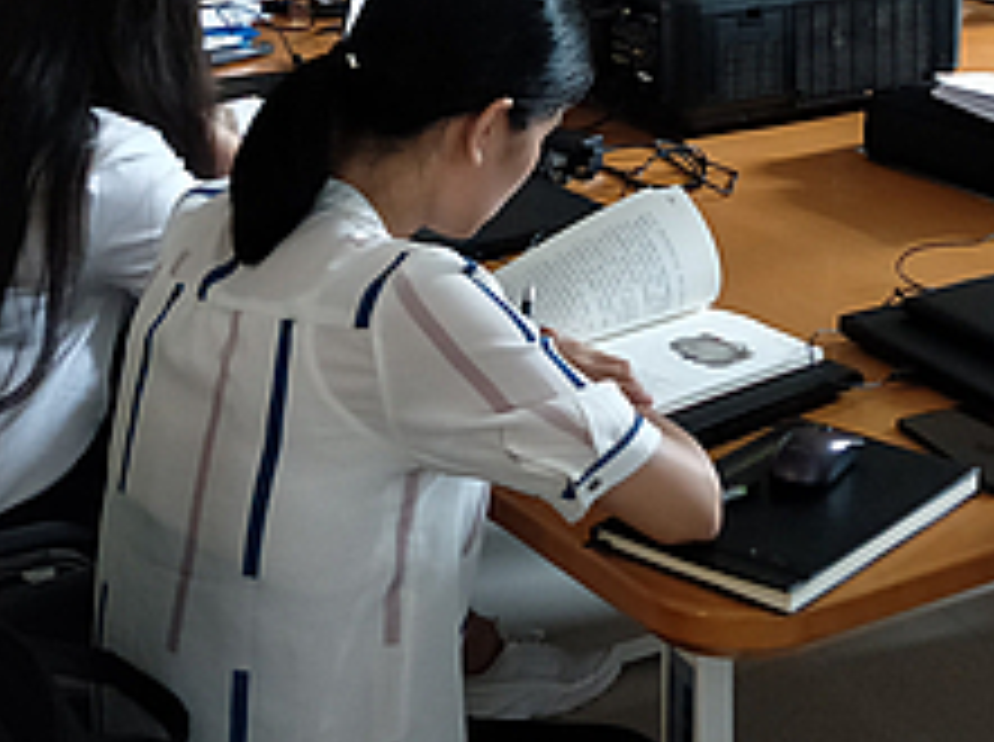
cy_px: -117
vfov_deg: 20.3
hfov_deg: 28.3
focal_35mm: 68
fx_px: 1949
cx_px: 702
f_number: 1.7
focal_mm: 4.28
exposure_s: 1/25
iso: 714
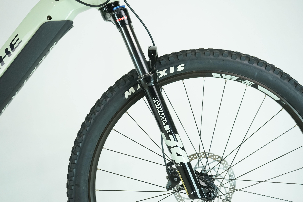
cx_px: 152
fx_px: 412
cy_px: 101
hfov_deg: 40.3
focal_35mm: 49
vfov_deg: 27.5
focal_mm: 49
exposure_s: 1/200
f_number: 5.6
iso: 1600
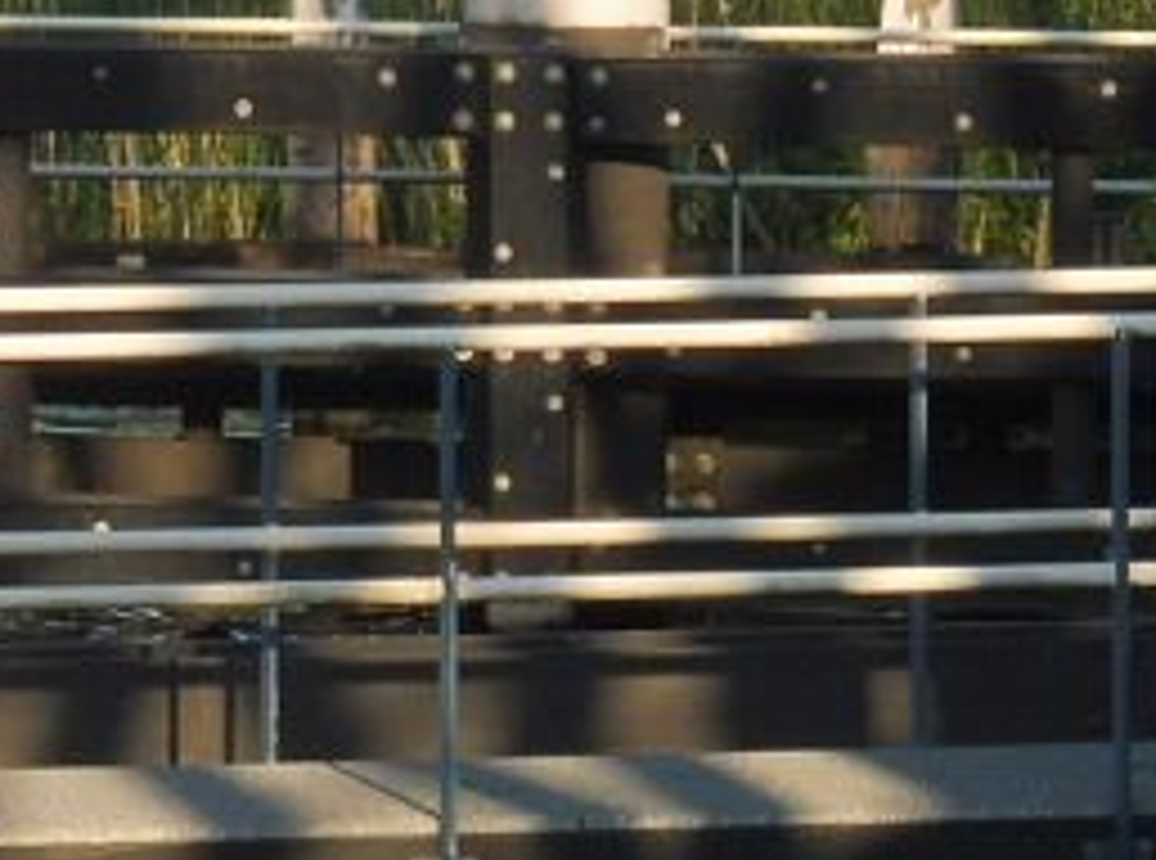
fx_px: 18174
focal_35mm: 546
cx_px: -747
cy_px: -567
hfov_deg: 3.6
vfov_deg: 2.7
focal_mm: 24.4
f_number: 7.1
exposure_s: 1/160
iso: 100
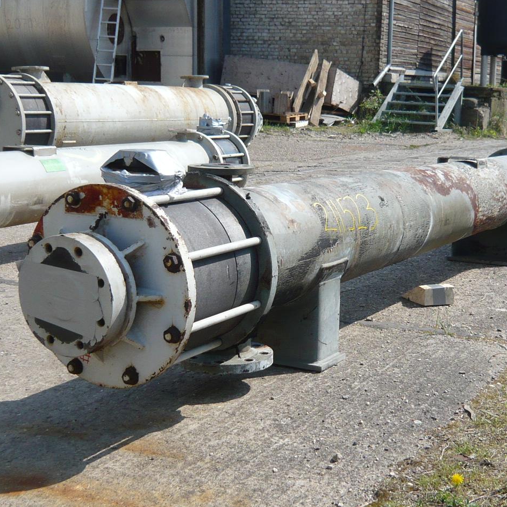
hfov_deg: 31.4
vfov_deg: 31.6
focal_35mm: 54
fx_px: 895
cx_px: 333
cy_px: 255
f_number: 8
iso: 100
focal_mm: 4.9
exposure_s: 1/125
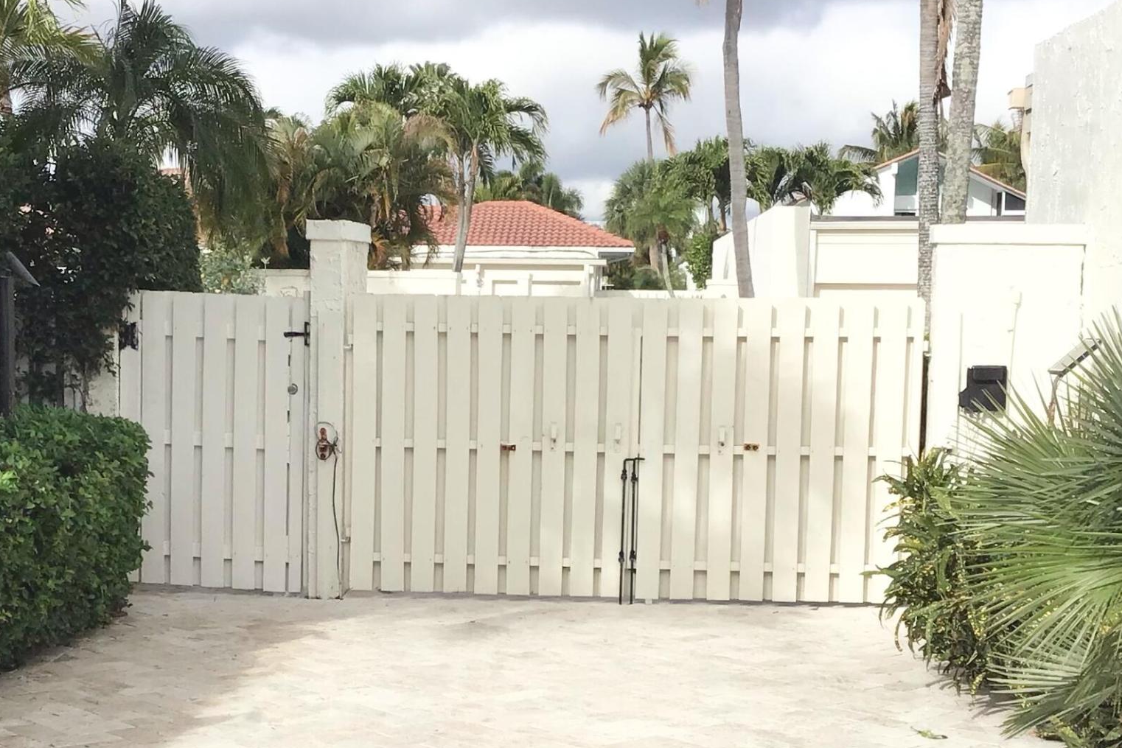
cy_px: 550
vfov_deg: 22.1
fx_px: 1901
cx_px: 386
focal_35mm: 61
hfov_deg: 32.6
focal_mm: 3.3
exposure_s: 1/1597
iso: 25
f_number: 2.4
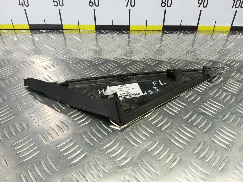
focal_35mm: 23
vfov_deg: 58.9
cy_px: 91
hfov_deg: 73.9
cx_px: 122
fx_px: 161
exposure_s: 1/50
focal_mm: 4.11
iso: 125
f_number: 1.6
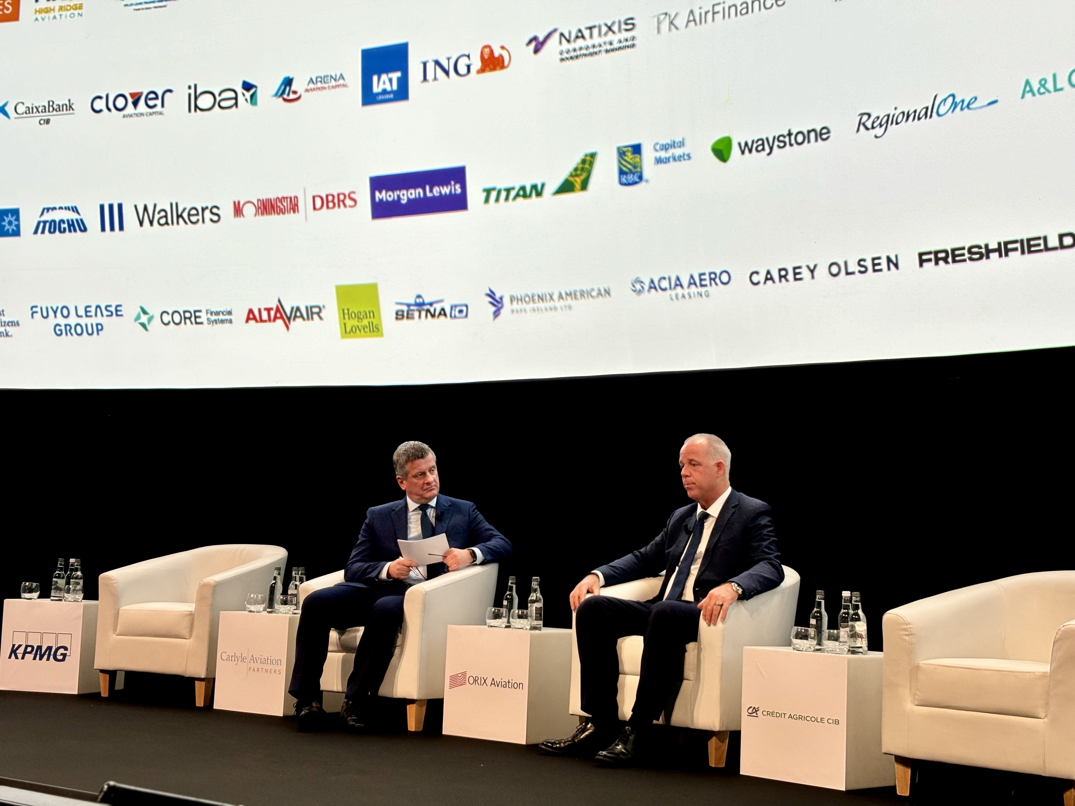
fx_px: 1615
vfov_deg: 28.0
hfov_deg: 36.8
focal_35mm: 52
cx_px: 538
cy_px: 403
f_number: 1.6
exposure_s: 1/60
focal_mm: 5.96
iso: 64
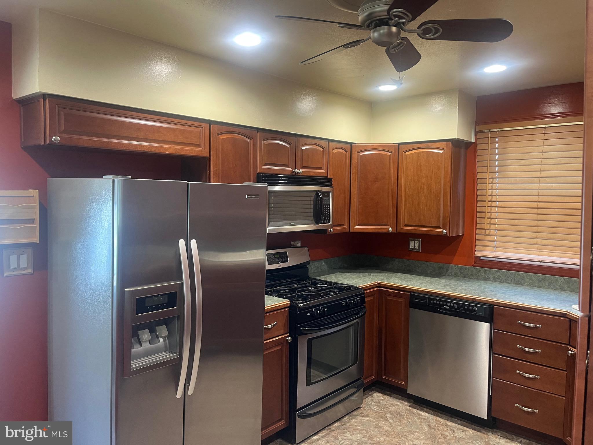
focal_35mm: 26
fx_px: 445
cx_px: 296
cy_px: 222
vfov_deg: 53.1
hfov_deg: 67.3
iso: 160
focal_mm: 5.1
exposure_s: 1/60
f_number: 1.6
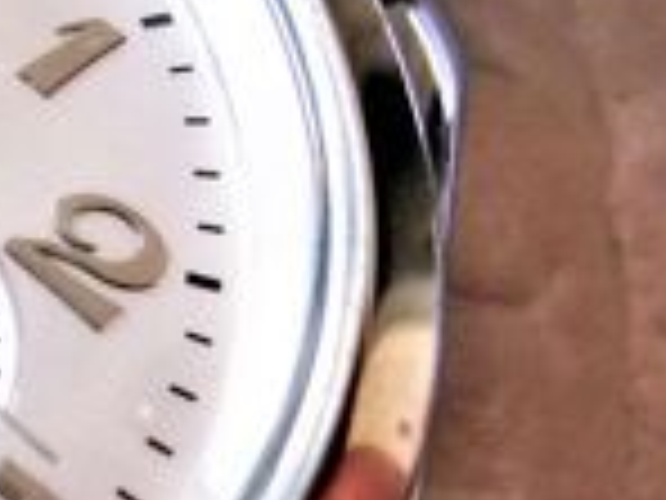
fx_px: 1558
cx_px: -288
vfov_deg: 18.2
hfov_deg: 21.0
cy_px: 324
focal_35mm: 81
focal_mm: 4.5
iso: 160
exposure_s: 1/30
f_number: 3.3
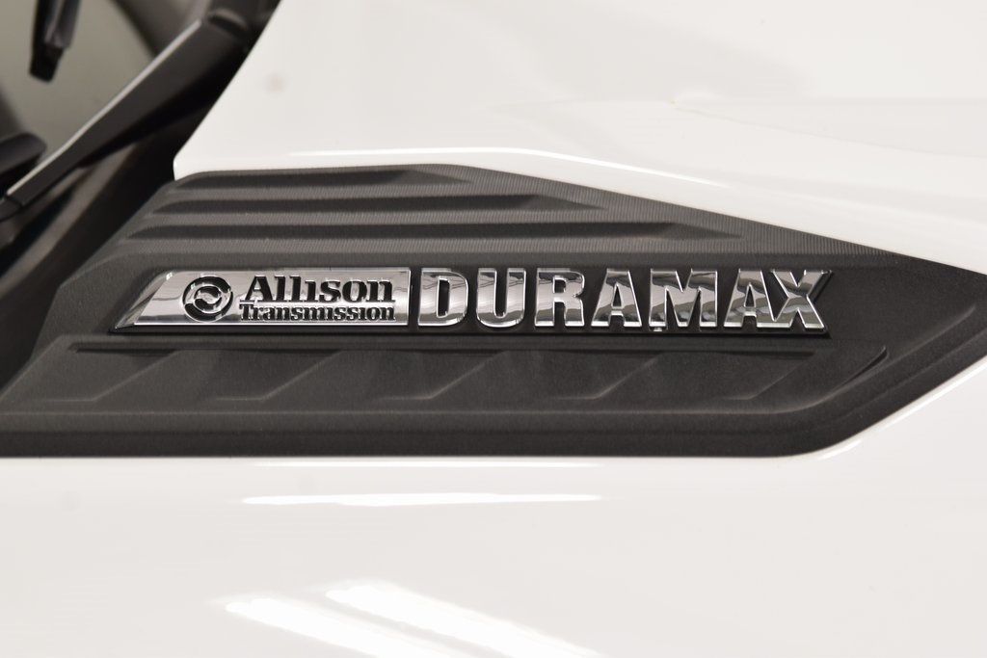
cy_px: 329
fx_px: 2879
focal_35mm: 105
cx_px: 494
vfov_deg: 13.0
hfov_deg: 19.5
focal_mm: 70
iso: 450
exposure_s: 1/30
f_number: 7.1
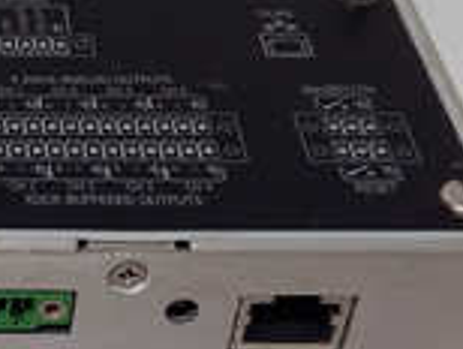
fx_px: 1407
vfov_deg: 14.1
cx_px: -102
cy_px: 232
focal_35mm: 105
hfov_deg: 17.7
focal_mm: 3.79
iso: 231
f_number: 2
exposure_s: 1/33
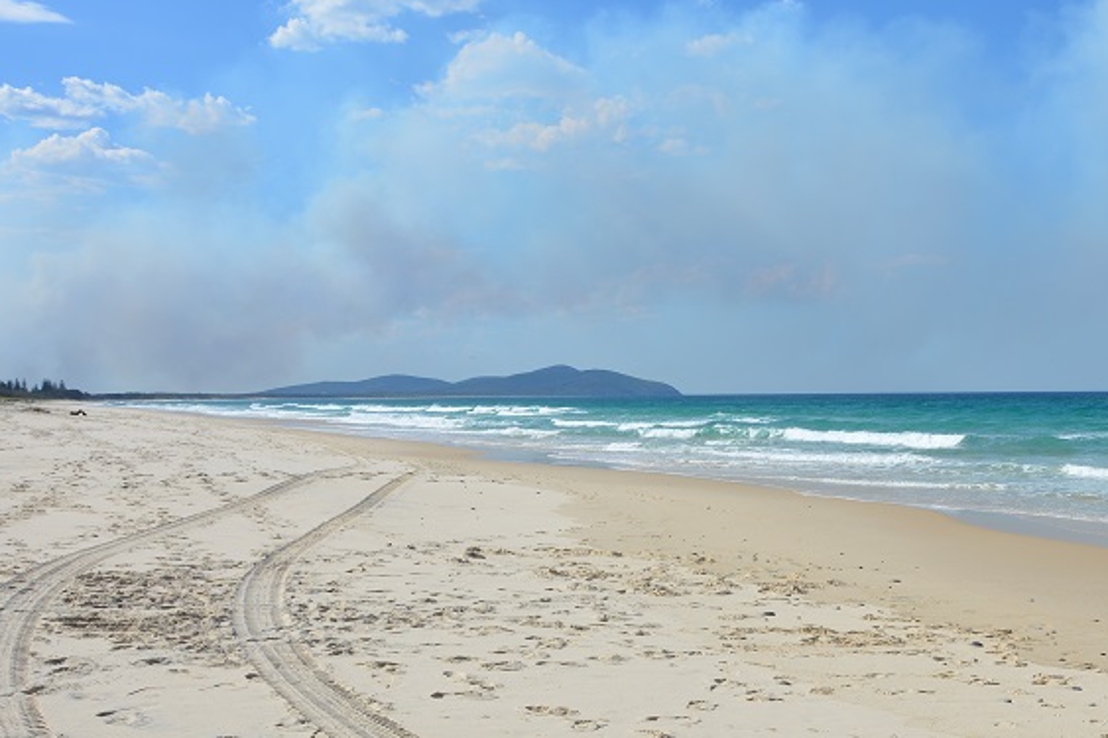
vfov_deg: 28.0
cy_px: 401
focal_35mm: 48
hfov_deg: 40.2
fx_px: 1477
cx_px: 807
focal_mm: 18
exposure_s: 1/320
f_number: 9
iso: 100
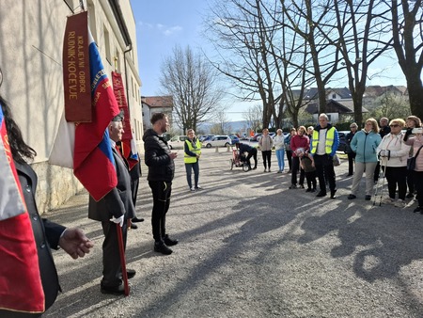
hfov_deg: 73.9
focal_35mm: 23
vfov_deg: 58.9
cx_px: 212
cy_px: 159
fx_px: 281
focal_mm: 5.54
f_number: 1.8
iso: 50
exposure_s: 1/2237
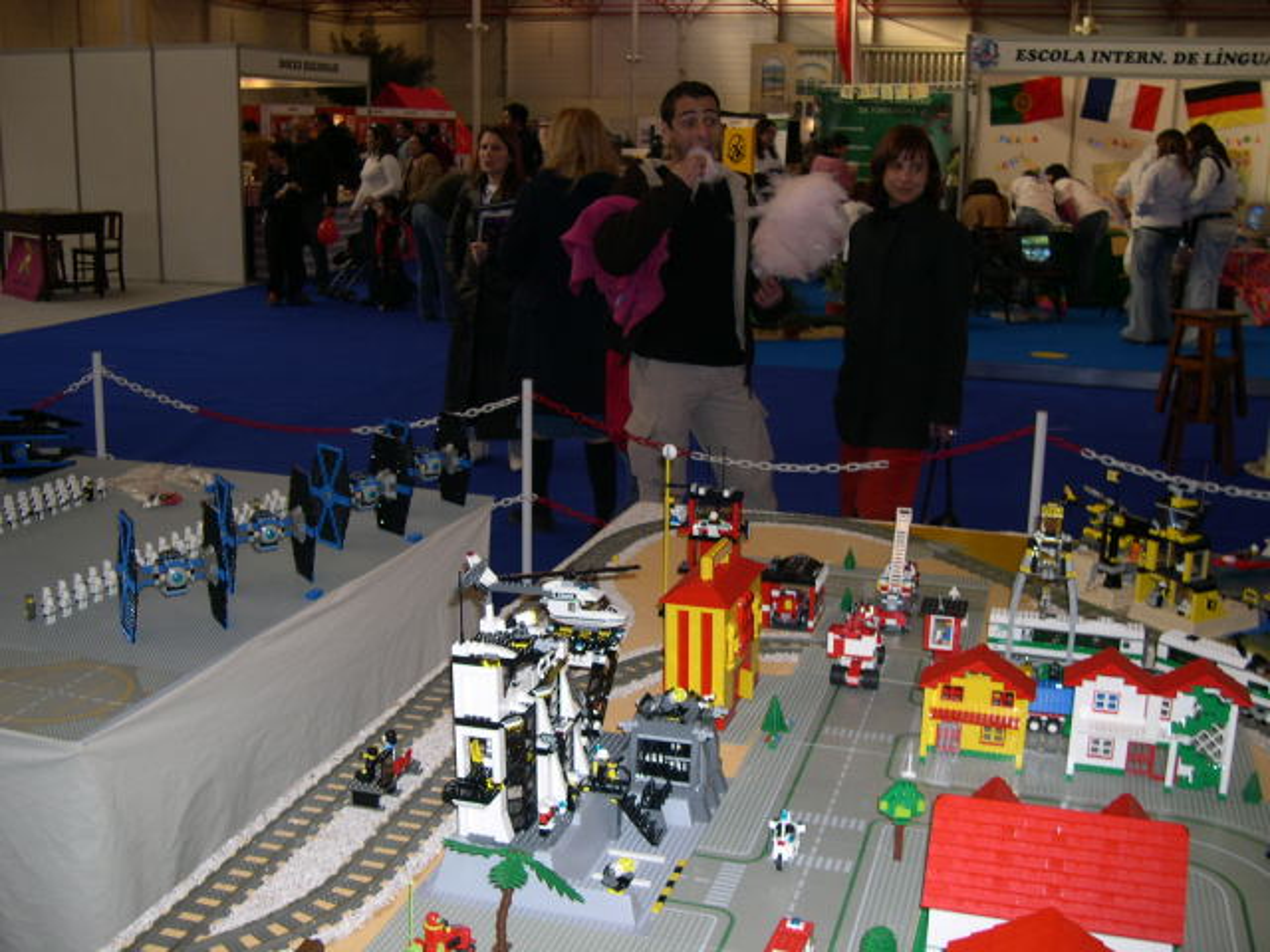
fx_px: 1394
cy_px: 476
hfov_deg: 49.0
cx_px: 635
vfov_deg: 37.7
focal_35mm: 38
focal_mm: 8
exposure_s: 1/60
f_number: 2.8
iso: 100
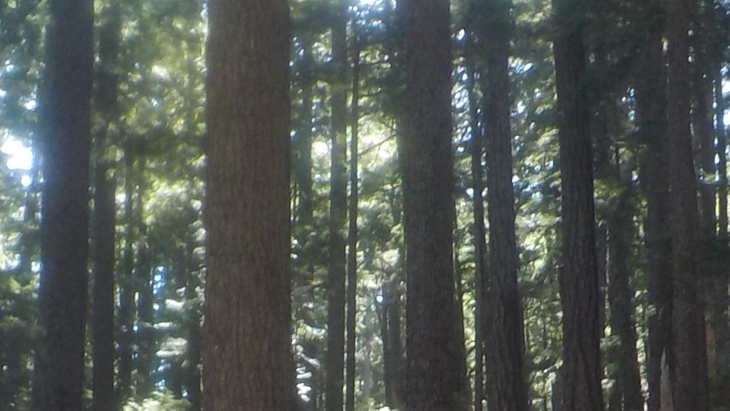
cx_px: 408
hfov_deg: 19.3
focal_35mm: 111
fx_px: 2149
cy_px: 733
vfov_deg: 10.3
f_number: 3.3
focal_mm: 4.1
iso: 125
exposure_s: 1/50
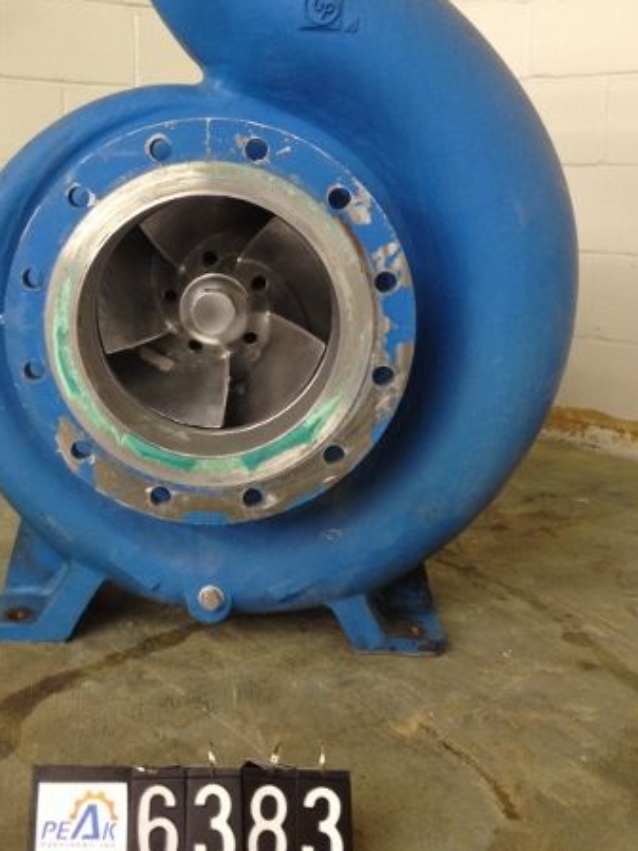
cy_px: 331
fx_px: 1229
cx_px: 205
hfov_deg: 28.9
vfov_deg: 38.0
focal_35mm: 50
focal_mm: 4.28
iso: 125
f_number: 2.4
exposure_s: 1/20
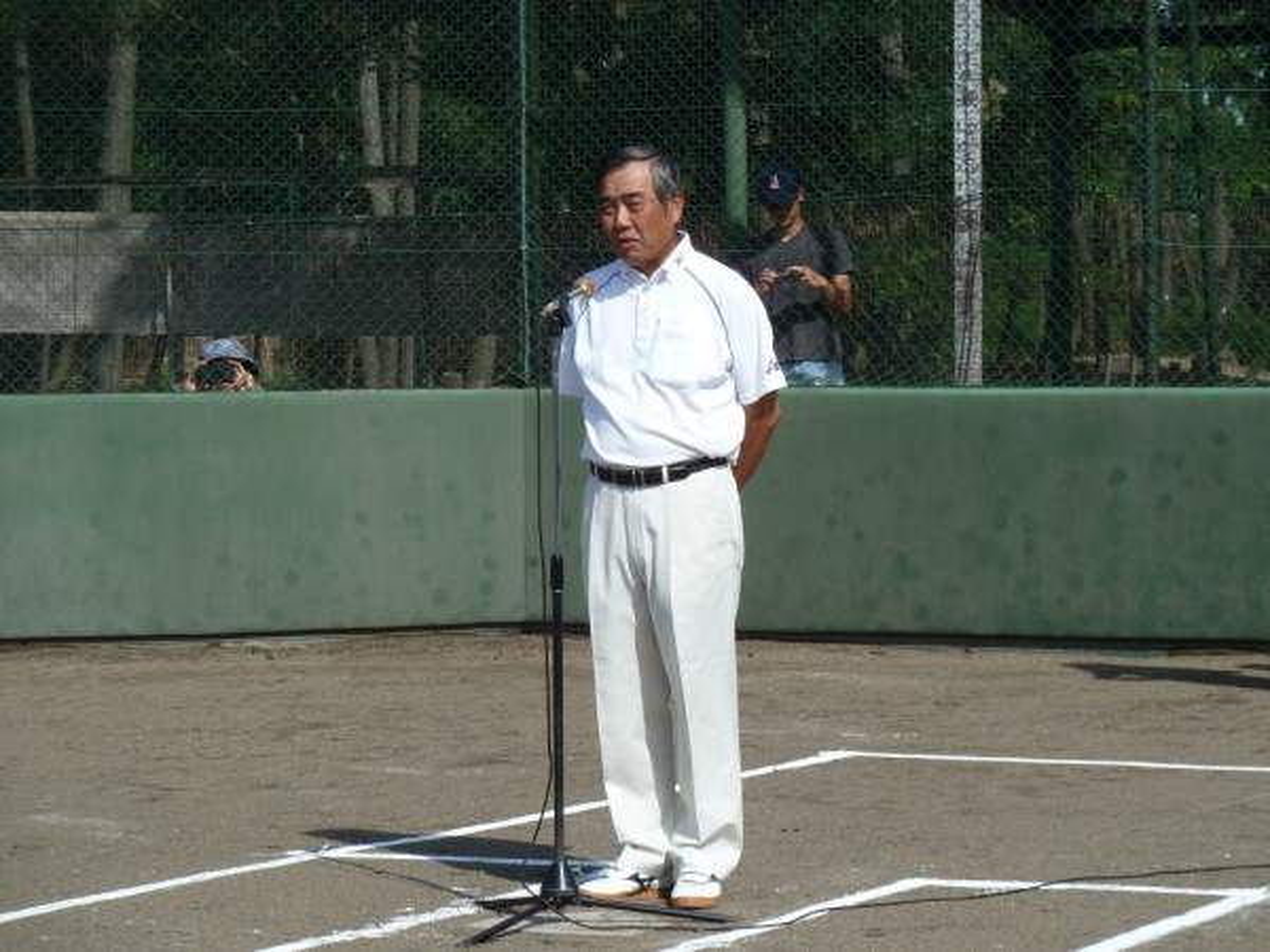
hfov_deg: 13.4
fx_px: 5393
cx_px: 635
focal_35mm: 147
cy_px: 476
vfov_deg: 10.1
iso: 80
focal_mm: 24.1
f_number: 5
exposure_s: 1/500
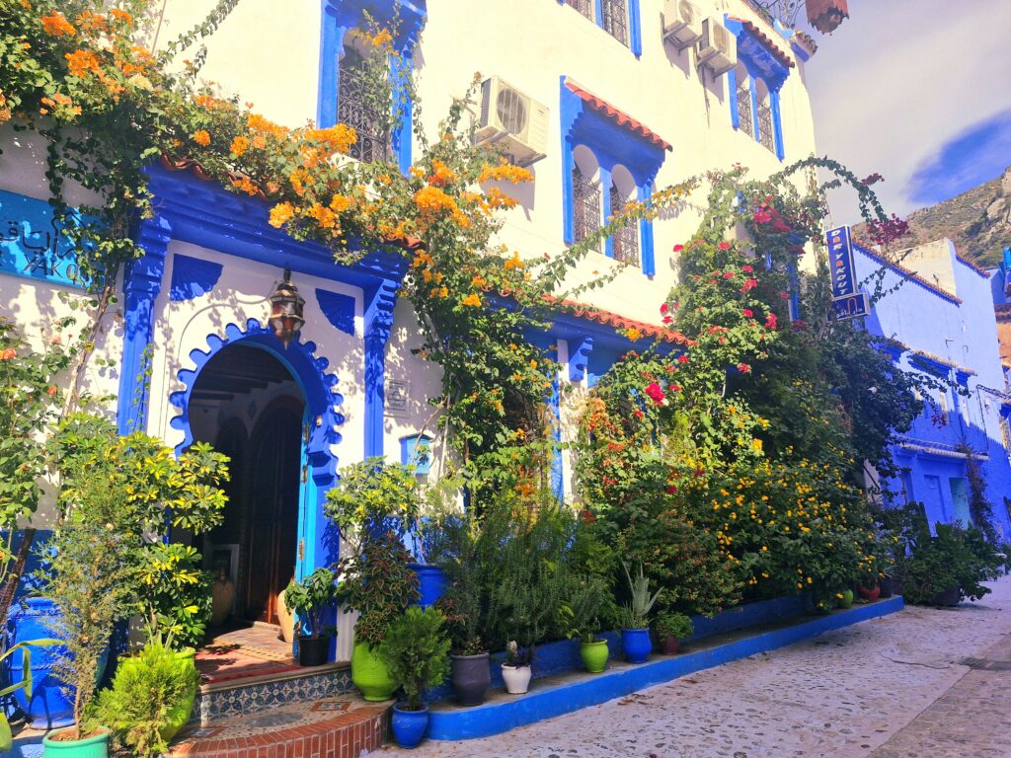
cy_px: 379
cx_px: 506
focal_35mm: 23
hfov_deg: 73.9
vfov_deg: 58.9
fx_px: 672
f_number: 1.8
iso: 50
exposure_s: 1/3333
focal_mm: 5.54
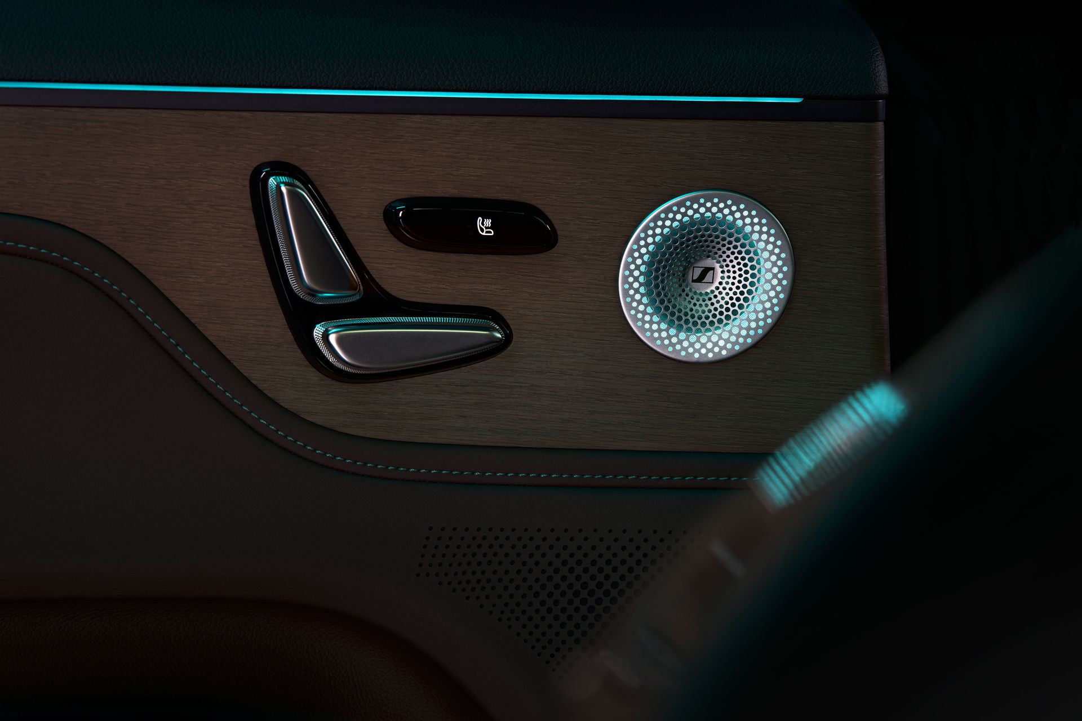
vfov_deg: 7.8
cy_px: 360
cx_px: 541
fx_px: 5259
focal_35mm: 175
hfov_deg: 11.7
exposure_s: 5
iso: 80
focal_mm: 175
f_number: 9
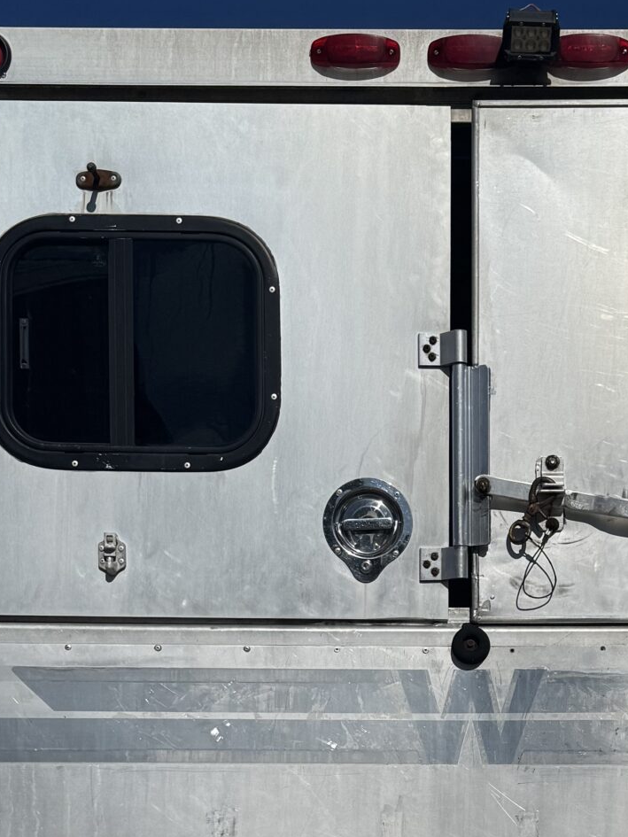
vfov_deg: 28.3
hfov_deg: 22.4
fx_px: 1572
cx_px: 454
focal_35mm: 65
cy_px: 797
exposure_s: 1/28571
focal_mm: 6.76
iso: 64
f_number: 1.78
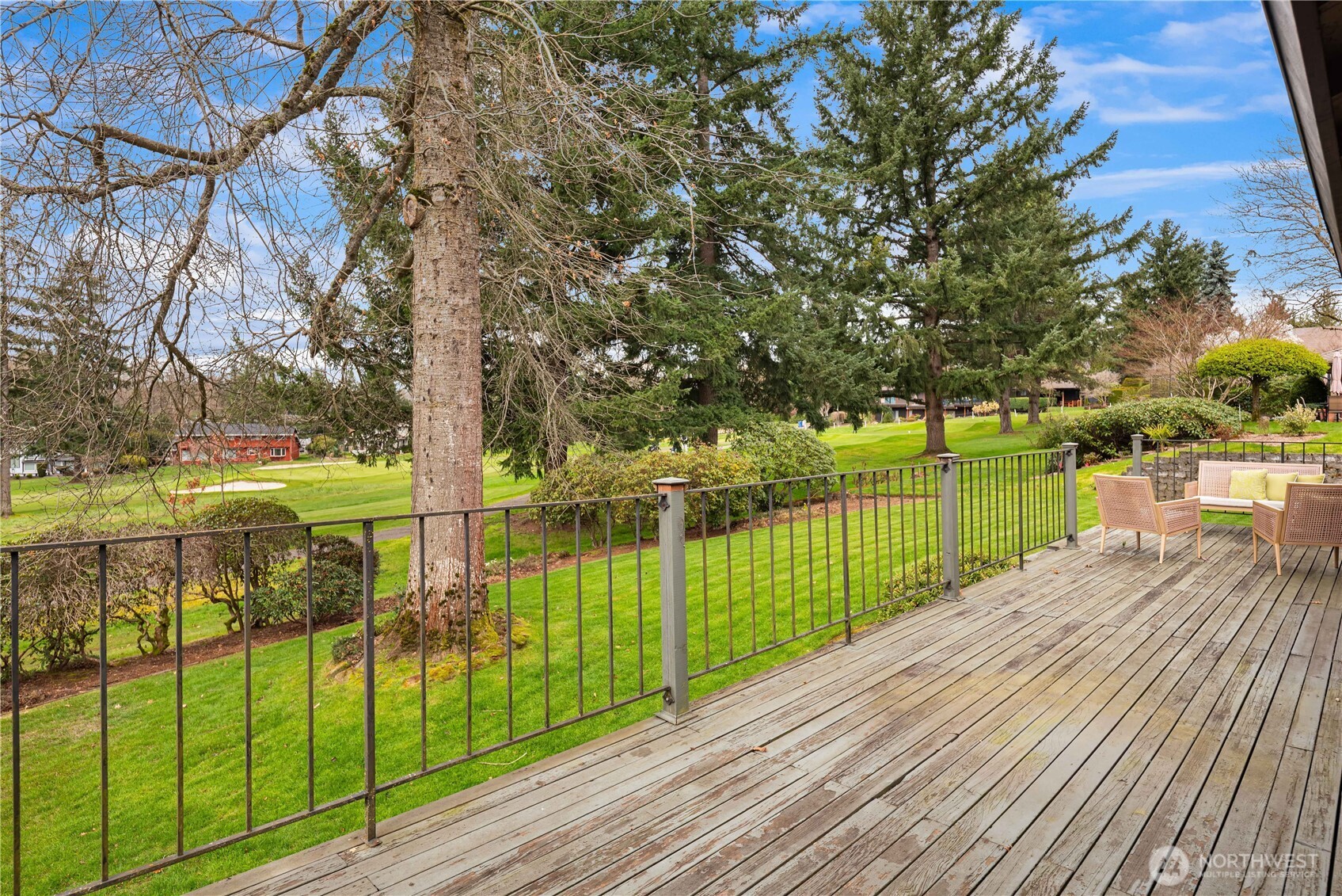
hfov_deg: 86.9
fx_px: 708
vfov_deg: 64.6
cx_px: 671
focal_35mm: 19
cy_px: 448
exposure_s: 1/80
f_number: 7.1
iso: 100
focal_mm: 19
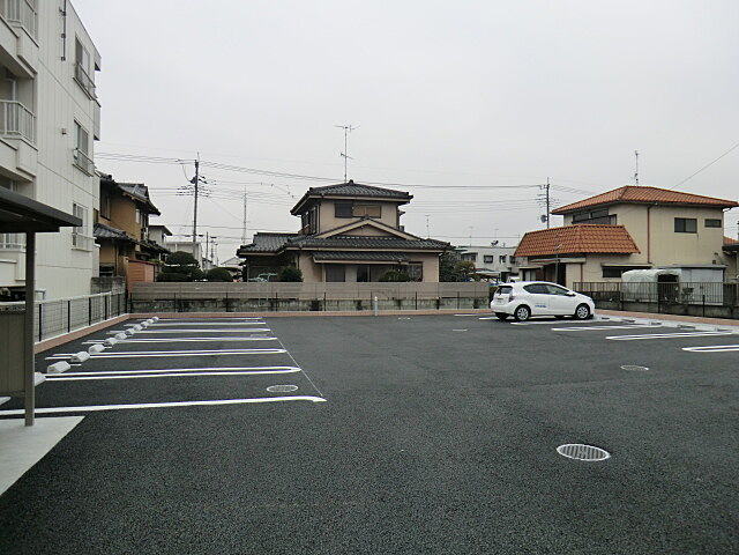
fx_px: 512
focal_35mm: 24
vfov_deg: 56.8
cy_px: 278
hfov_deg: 71.6
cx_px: 370
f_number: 3.2
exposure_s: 1/200
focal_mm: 4.3
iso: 80
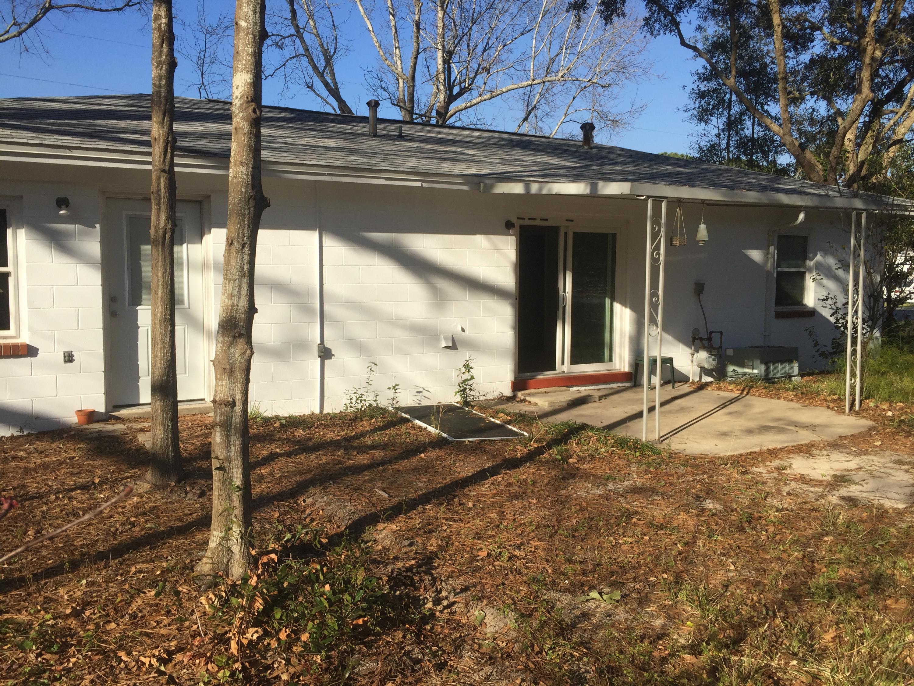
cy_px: 343
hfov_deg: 61.7
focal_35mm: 29
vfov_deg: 48.2
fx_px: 766
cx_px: 457
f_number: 2.2
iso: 32
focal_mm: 4.15
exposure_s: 1/2083
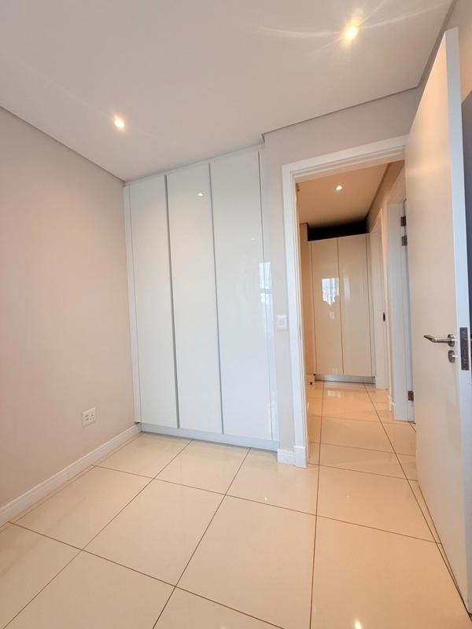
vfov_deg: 102.1
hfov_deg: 85.7
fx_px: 255
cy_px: 314
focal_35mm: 14
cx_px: 236
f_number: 2.2
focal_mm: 2.22
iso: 125
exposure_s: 1/99
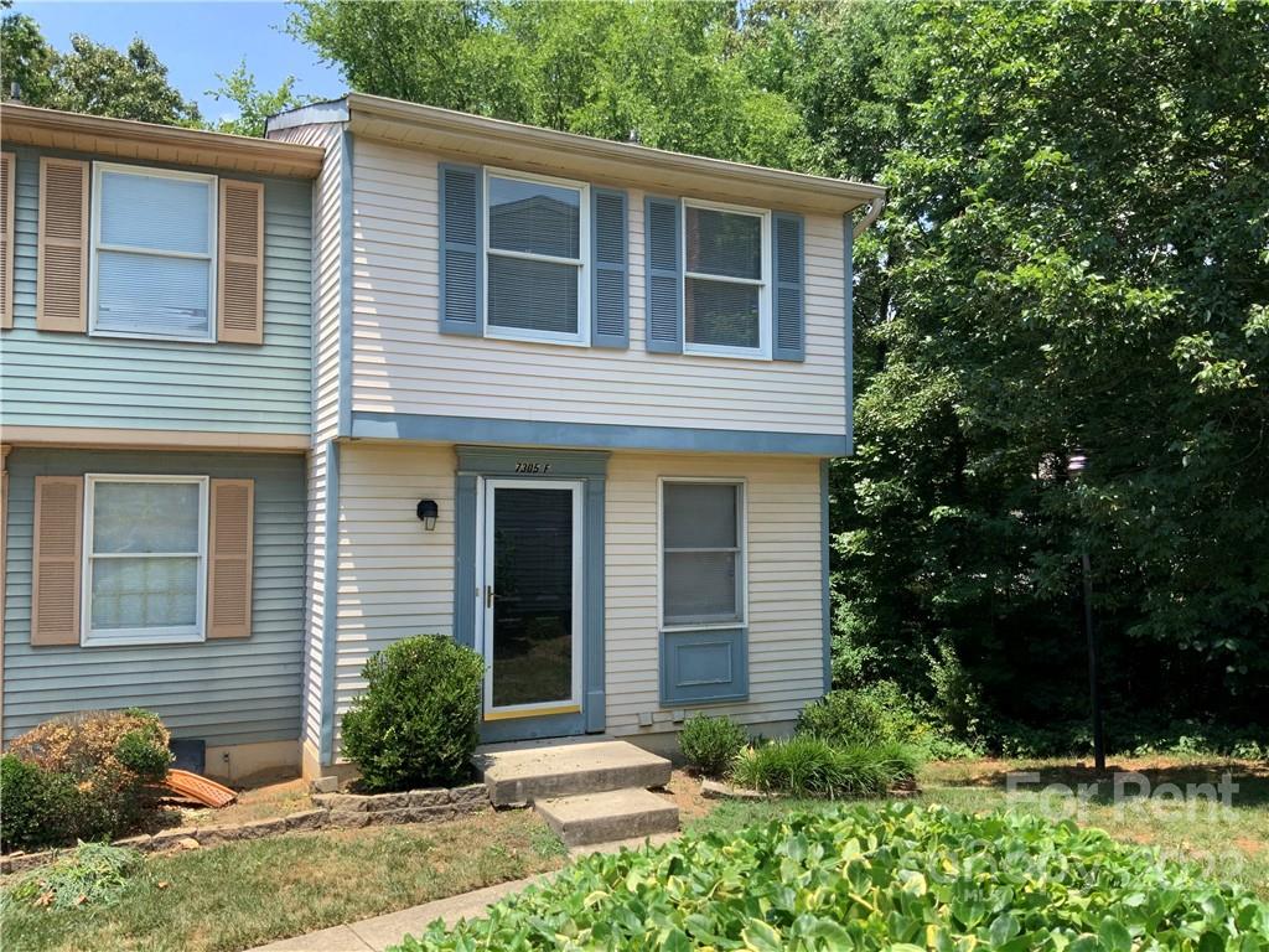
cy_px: 476
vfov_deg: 48.2
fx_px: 1063
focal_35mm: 29
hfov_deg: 61.7
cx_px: 634
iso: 16
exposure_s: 1/898
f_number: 1.8
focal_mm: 3
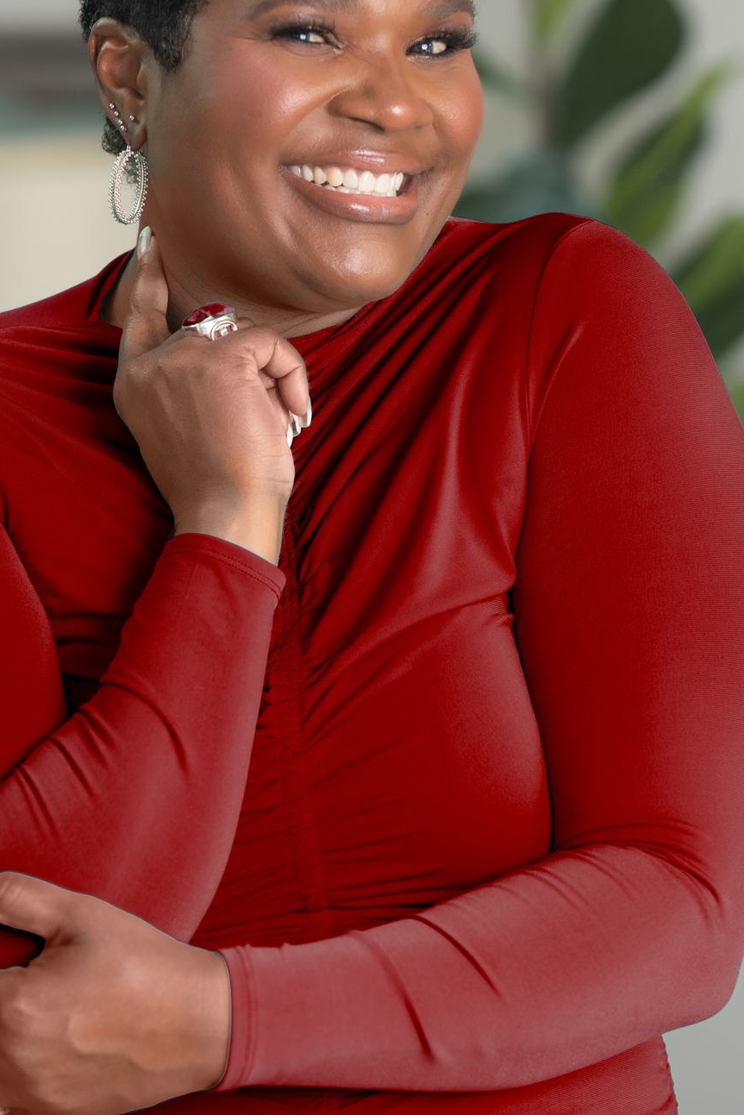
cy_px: 423
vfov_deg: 10.8
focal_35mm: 190
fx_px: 5885
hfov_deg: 7.2
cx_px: 249
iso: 320
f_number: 4.5
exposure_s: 1/200
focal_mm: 120
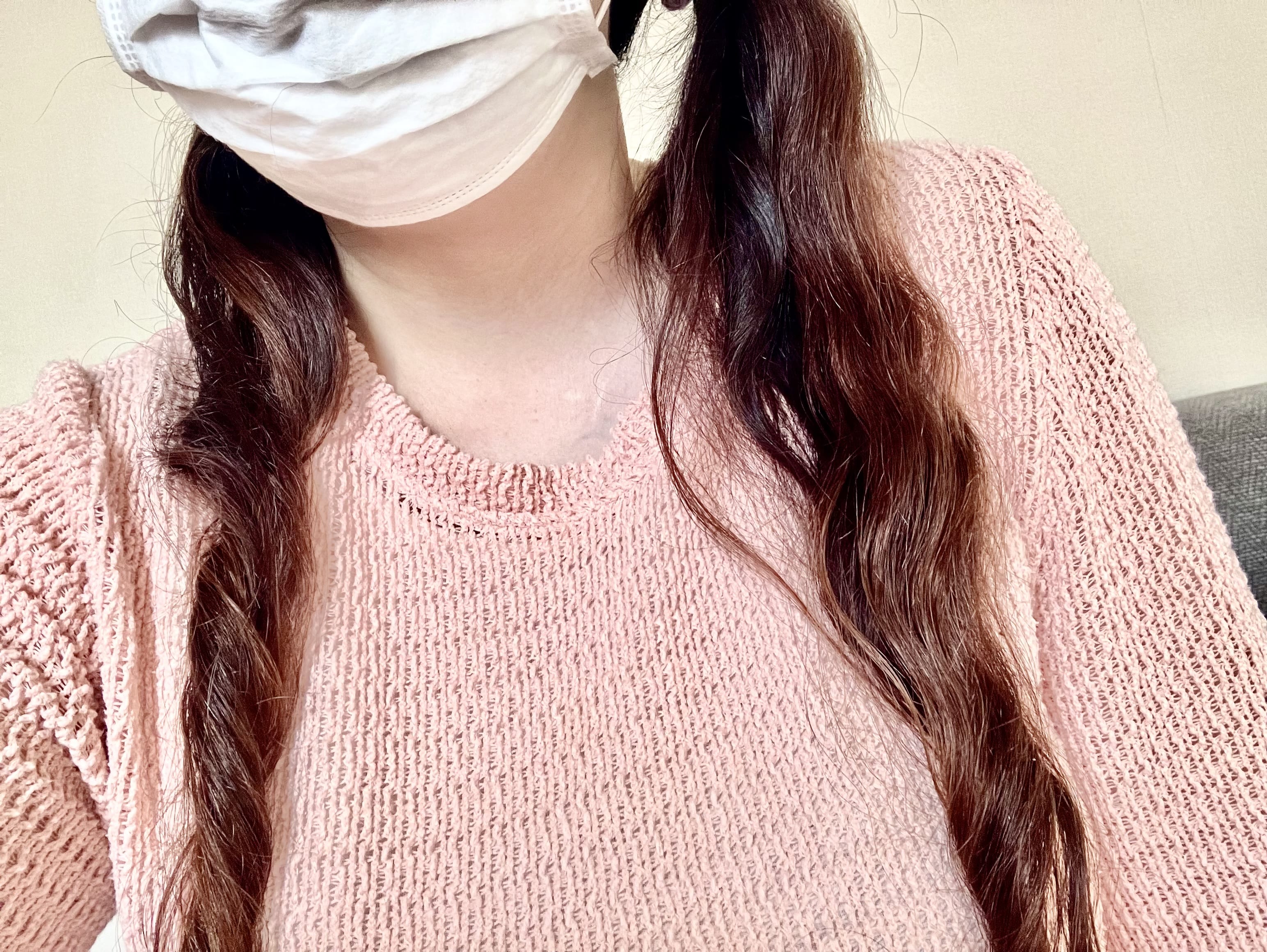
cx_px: 634
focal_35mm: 32
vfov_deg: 44.2
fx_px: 1172
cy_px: 476
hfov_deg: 56.8
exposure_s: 1/60
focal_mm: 2.87
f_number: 2.2
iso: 200
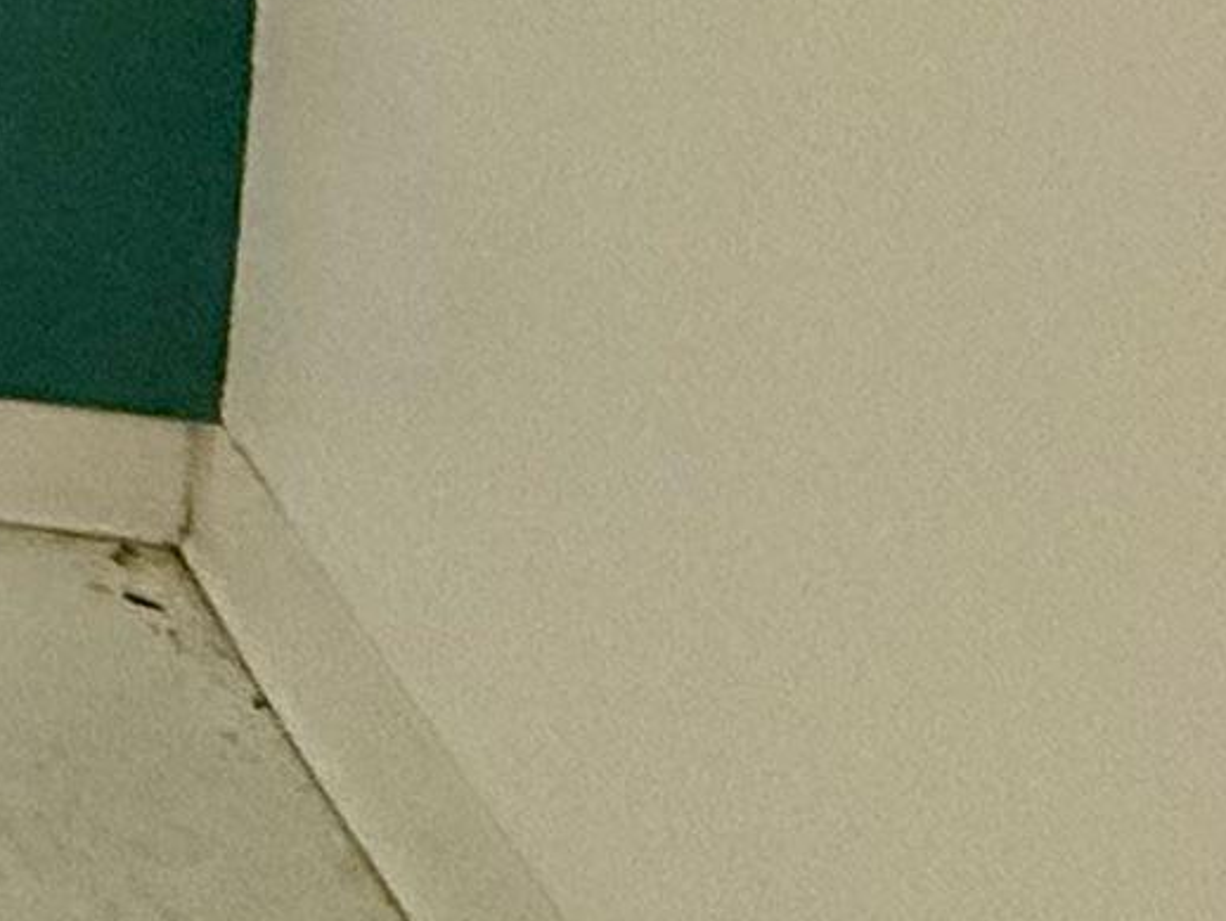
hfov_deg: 13.7
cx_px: -1931
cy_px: -1212
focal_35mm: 83
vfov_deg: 13.6
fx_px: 2941
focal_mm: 2.22
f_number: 2.2
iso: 500
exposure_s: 1/60
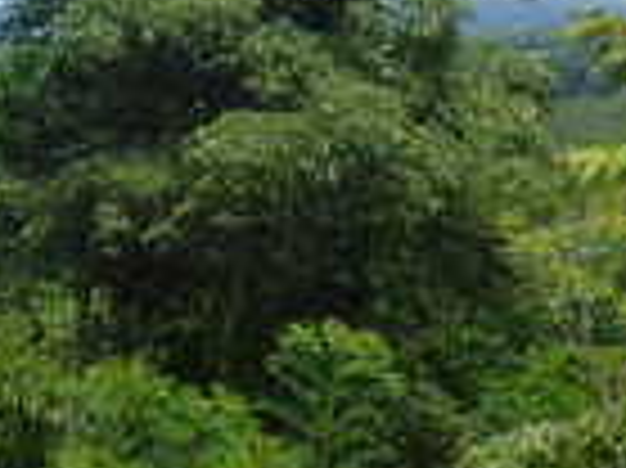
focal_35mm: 263
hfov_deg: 7.5
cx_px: -189
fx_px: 4752
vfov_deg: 5.6
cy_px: -248
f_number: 4.7
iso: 160
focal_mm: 10.3
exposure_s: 1/800
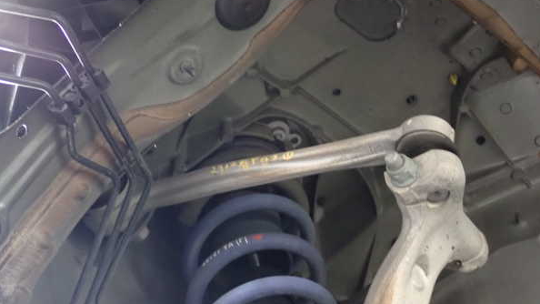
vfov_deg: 21.8
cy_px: 155
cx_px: 271
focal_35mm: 55
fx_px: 787
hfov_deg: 37.9
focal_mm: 9.01
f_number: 3.2
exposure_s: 1/13
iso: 1250
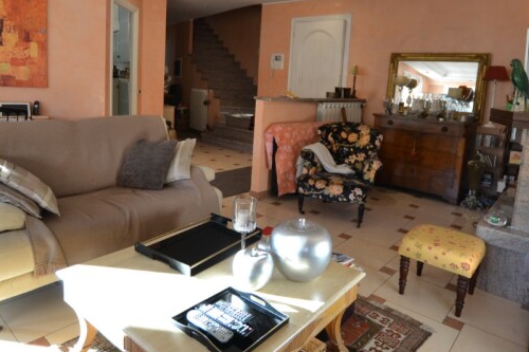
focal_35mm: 24
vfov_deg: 52.3
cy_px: 123
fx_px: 353
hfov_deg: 73.8
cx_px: 267
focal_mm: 10
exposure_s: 1/60
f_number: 3.5
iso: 400
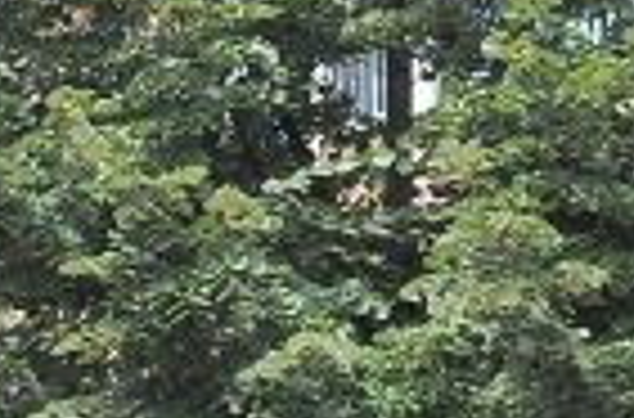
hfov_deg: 7.9
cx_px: -931
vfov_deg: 5.7
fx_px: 4195
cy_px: 407
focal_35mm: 239
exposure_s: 1/640
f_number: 8
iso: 500
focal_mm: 28
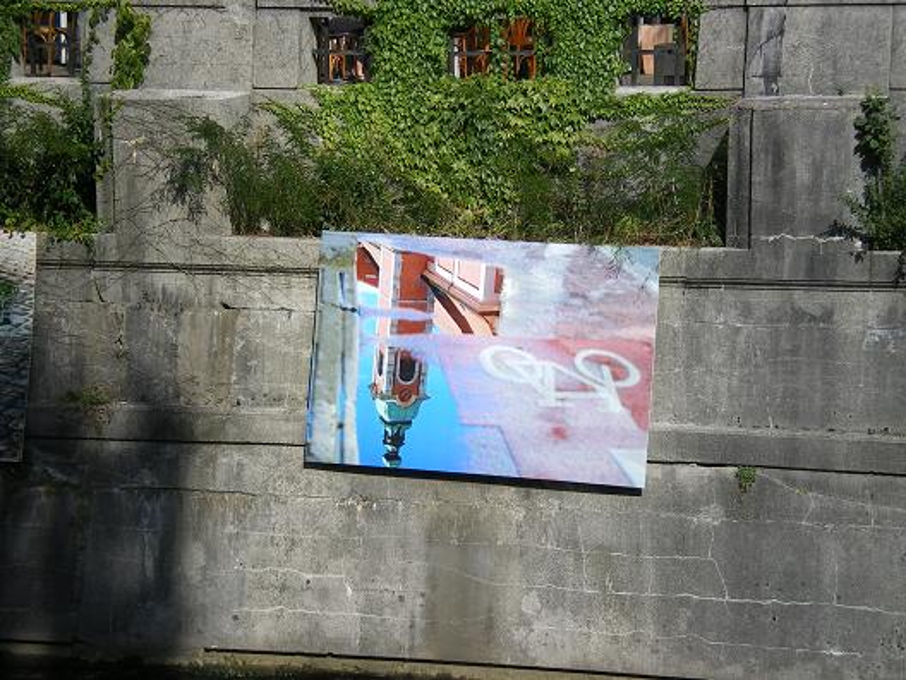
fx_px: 2984
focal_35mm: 114
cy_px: 340
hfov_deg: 17.3
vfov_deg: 13.0
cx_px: 453
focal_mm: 18.9
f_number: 5.9
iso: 64
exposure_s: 1/250
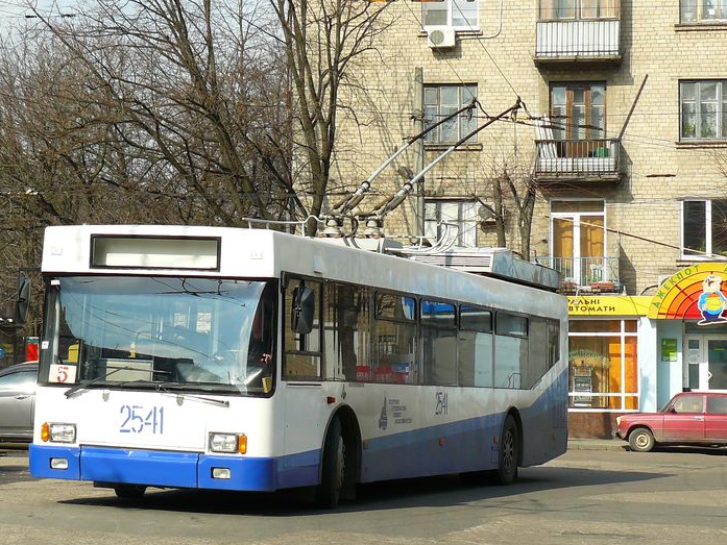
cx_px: 314
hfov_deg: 20.8
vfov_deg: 15.7
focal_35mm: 94
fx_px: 1975
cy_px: 219
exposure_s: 1/1000
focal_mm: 10.7
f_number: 3.2
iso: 100
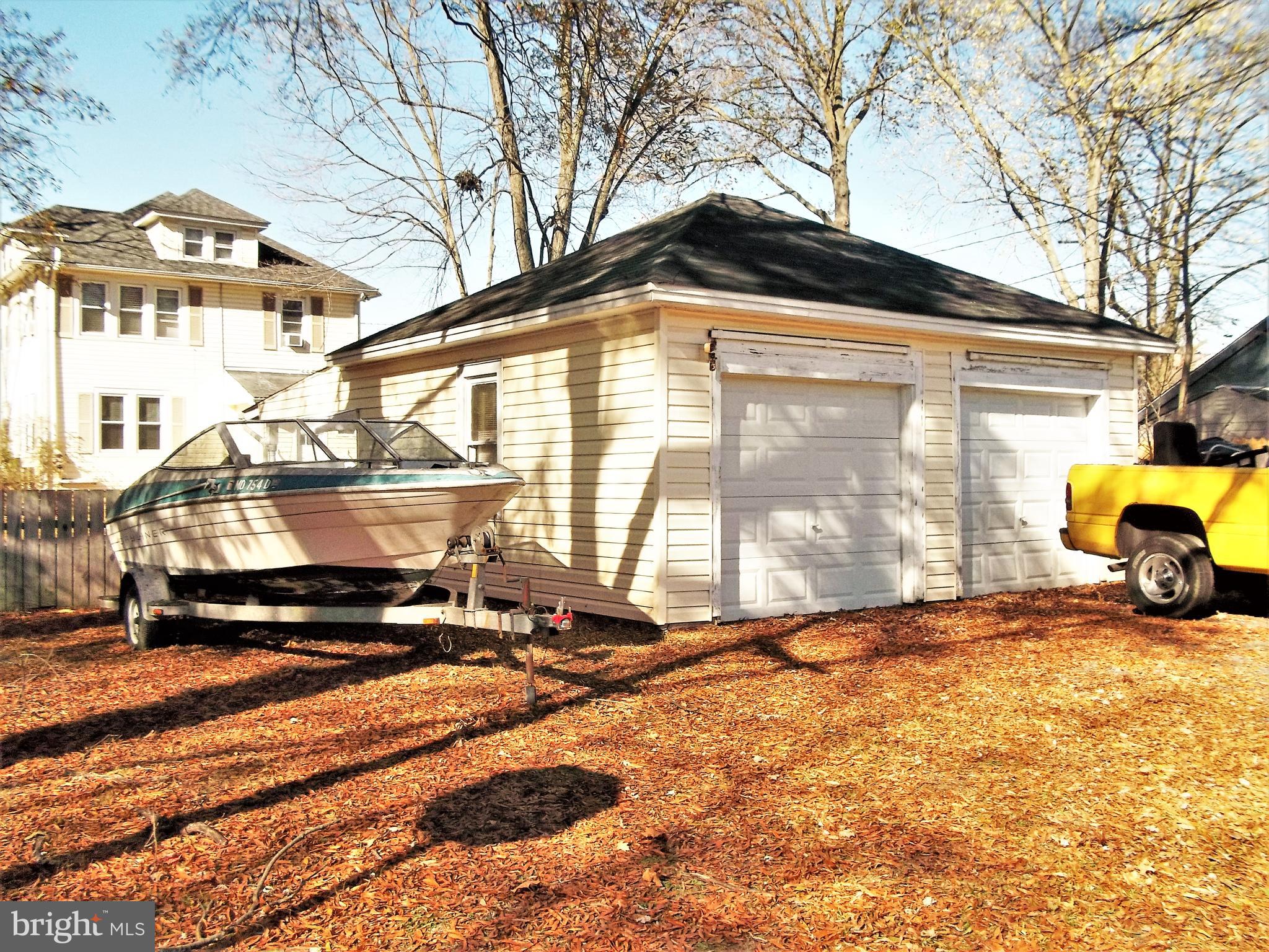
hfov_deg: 56.8
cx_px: 634
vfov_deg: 44.2
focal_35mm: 32
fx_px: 1173
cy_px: 476
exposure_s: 1/160
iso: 80
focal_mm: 5.7
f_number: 8.8
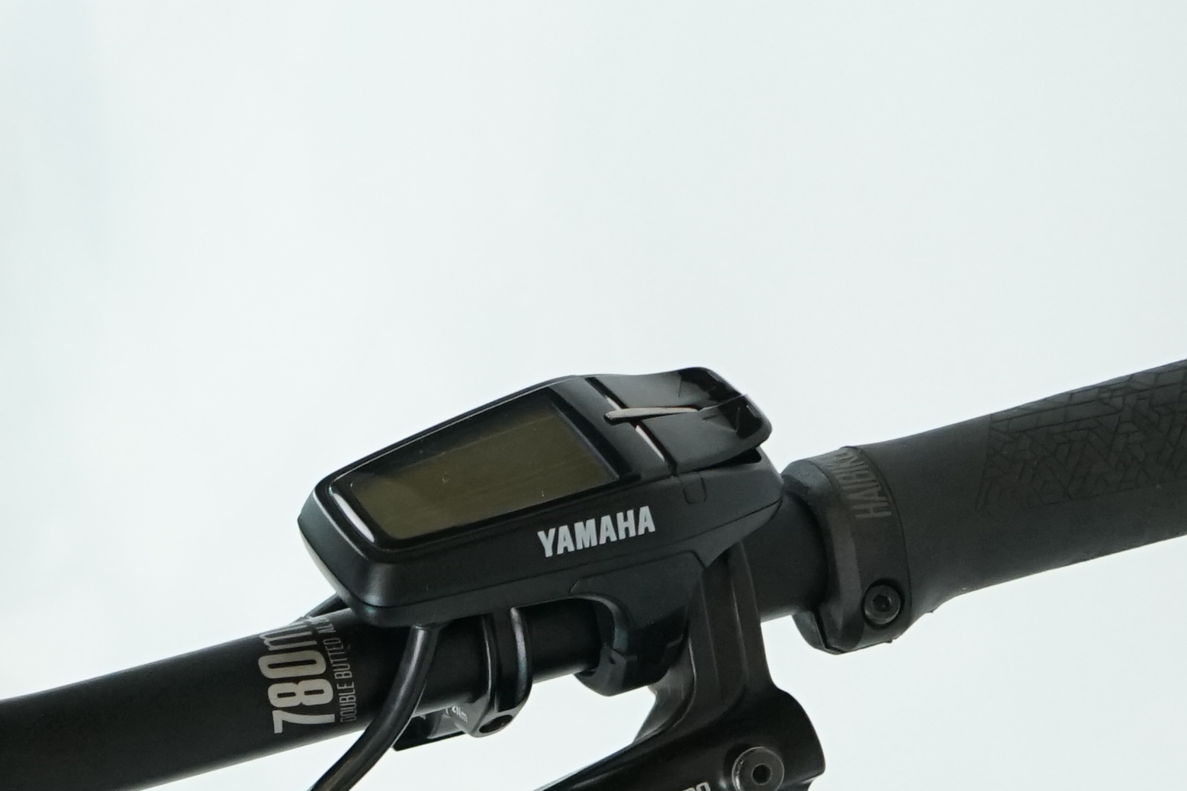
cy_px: 1219
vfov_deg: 12.0
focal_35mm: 108
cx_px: -633
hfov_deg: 17.0
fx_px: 3560
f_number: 5.6
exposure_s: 1/200
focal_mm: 28
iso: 2000
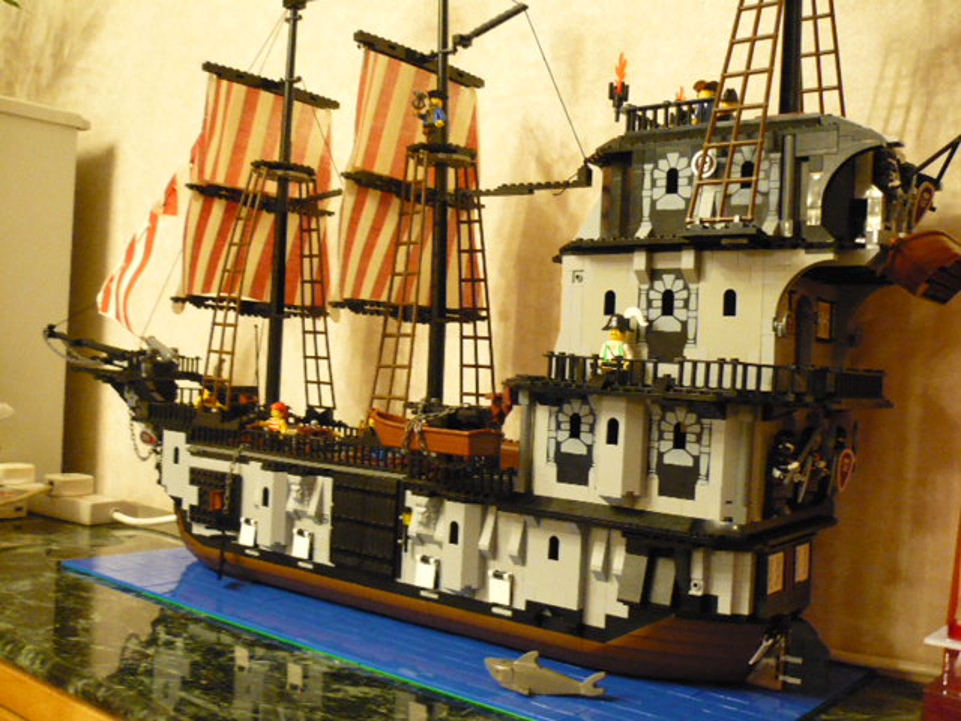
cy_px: 360
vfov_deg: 40.7
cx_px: 480
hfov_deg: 52.6
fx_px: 972
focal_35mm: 35
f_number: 2.8
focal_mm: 5.8
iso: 400
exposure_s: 1/8
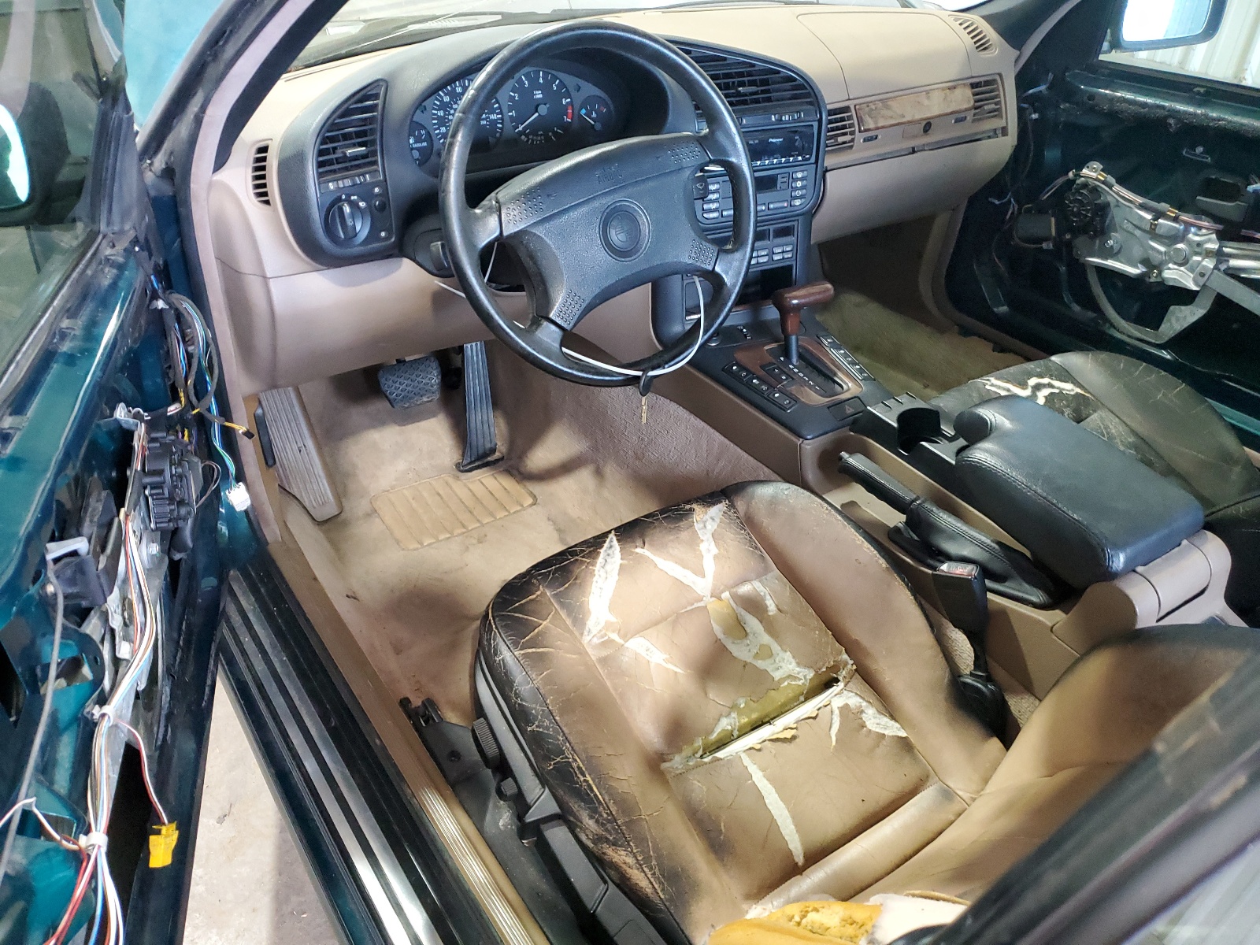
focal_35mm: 26
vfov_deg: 53.1
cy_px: 472
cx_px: 630
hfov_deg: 67.3
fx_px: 946
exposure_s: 1/60.2
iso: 366
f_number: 1.5
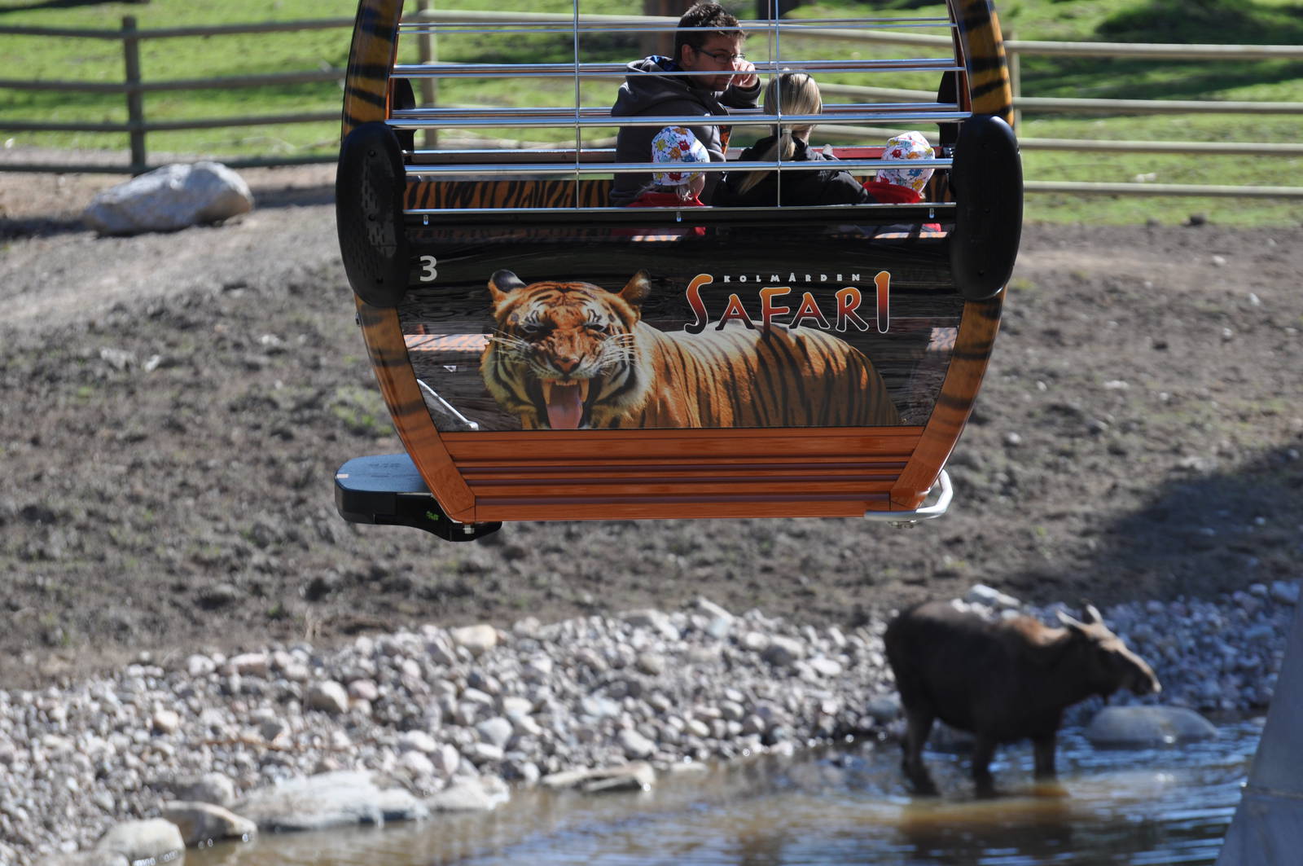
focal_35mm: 315
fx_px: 11388
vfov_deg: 4.4
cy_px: 433
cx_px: 652
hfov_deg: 6.5
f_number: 5.6
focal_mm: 210
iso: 220
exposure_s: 1/500
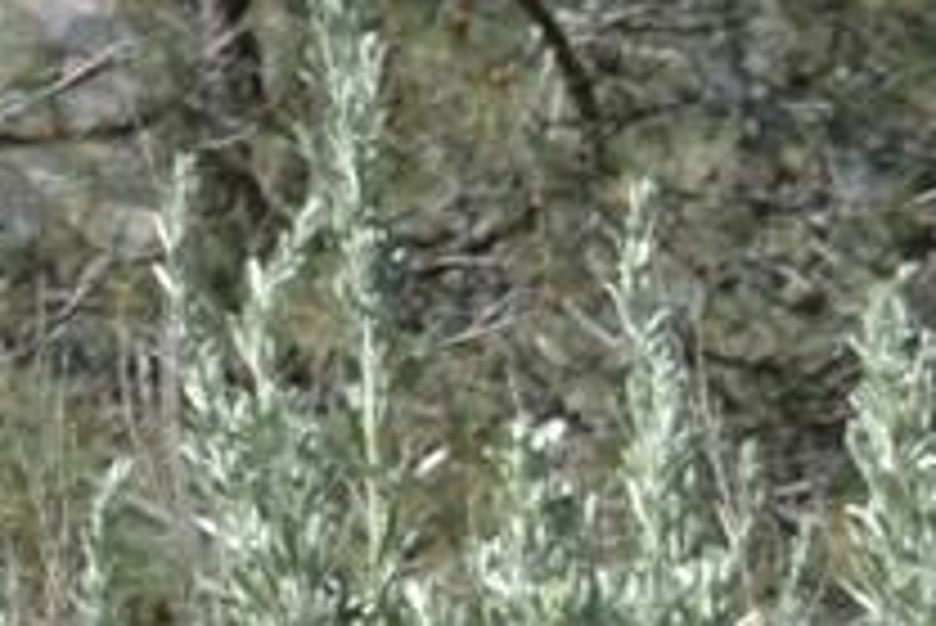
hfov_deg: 4.7
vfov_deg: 3.4
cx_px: -2272
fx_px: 10693
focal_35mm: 411
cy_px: 374
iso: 100
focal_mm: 38
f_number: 8
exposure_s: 1/250
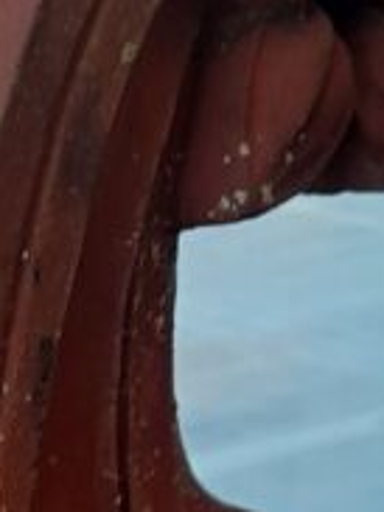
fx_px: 2073
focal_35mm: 140
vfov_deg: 12.6
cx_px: -272
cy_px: 982
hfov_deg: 10.1
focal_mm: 4.6
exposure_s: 1/100
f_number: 2
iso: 32
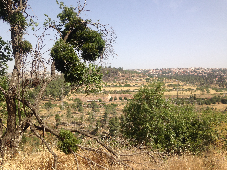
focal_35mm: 33
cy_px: 85
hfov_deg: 55.4
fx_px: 216
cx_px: 114
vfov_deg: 42.9
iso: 50
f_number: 2.4
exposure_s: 1/1550
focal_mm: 4.12
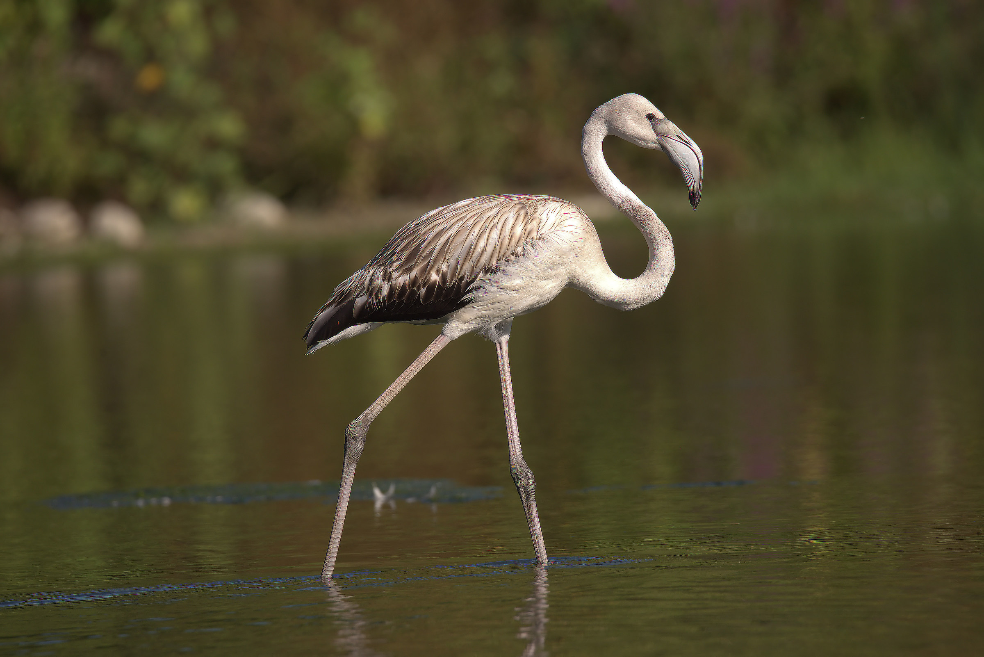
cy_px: 328
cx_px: 492
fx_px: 15038
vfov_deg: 2.5
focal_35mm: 550
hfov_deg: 3.7
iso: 500
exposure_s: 1/1600
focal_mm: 550
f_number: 8
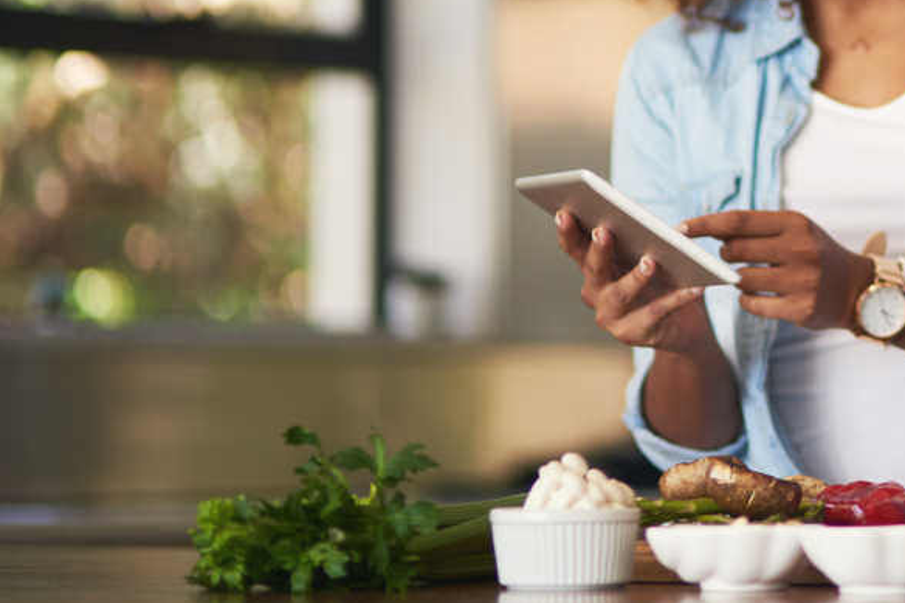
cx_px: 1052
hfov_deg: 10.2
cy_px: -87
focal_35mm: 198
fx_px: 4976
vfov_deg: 6.9
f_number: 1.6
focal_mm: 85
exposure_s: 1/400
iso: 200
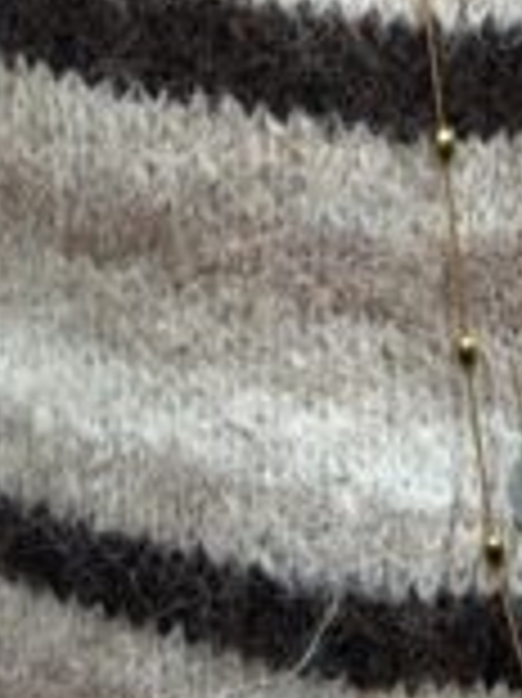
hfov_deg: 15.1
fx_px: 1933
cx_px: -22
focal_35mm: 96
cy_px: 34
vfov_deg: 20.0
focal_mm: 5.96
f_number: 1.6
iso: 160
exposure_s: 1/60
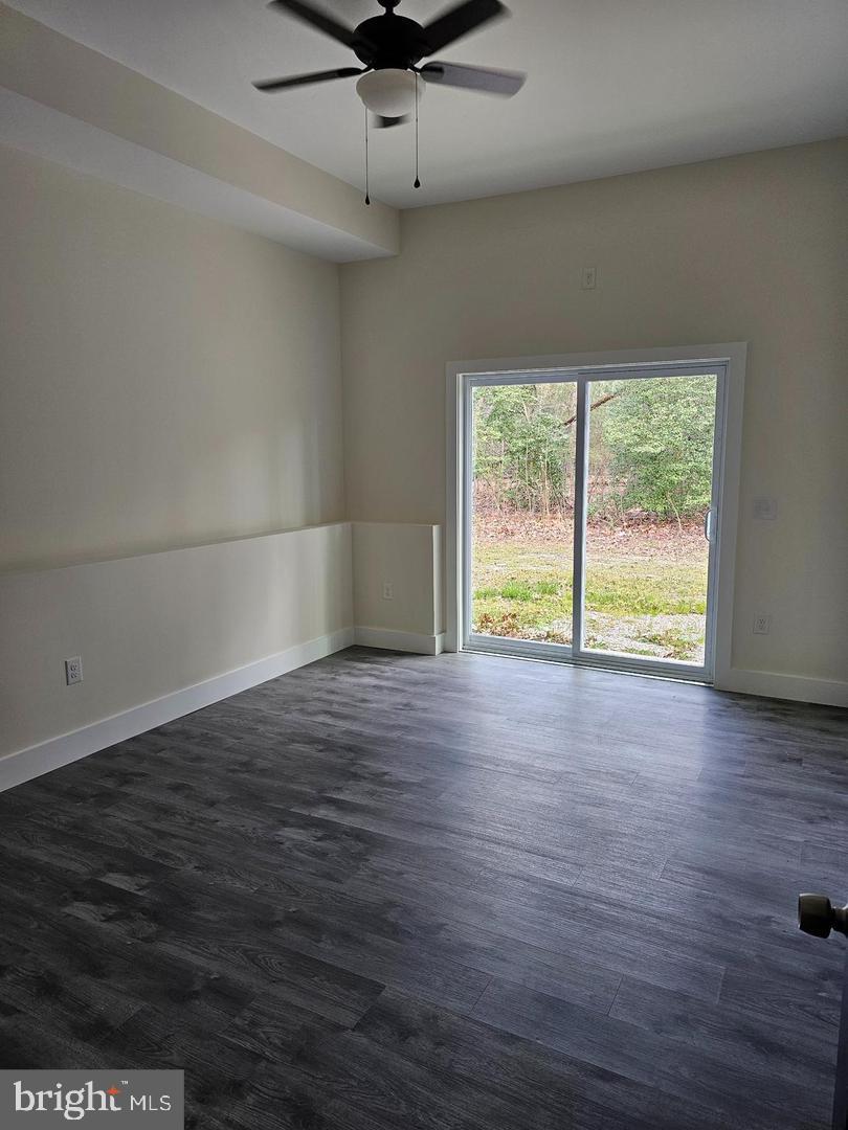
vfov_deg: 73.9
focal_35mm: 23
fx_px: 751
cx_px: 424
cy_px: 565
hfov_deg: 58.9
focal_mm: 6.3
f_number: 1.7
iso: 100
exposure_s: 1/120
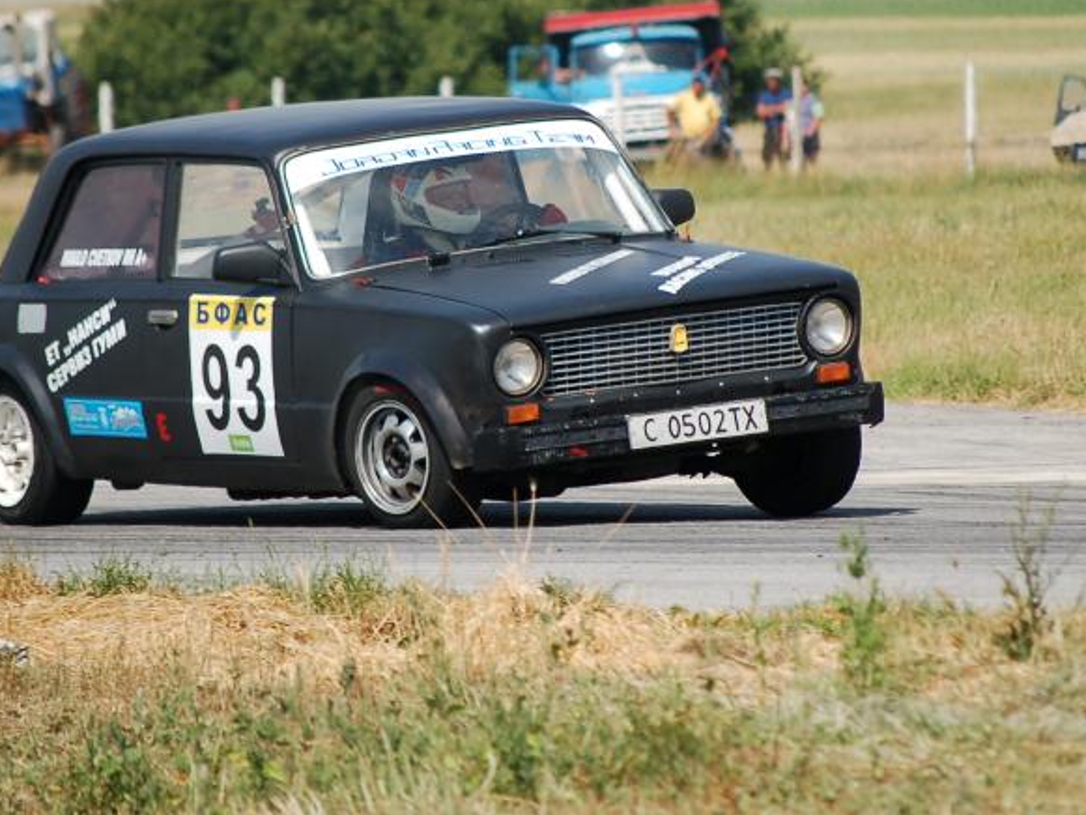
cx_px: 525
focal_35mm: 508
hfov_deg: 3.9
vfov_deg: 2.9
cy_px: 225
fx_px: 15941
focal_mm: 200
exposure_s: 1/1000
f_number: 5.6
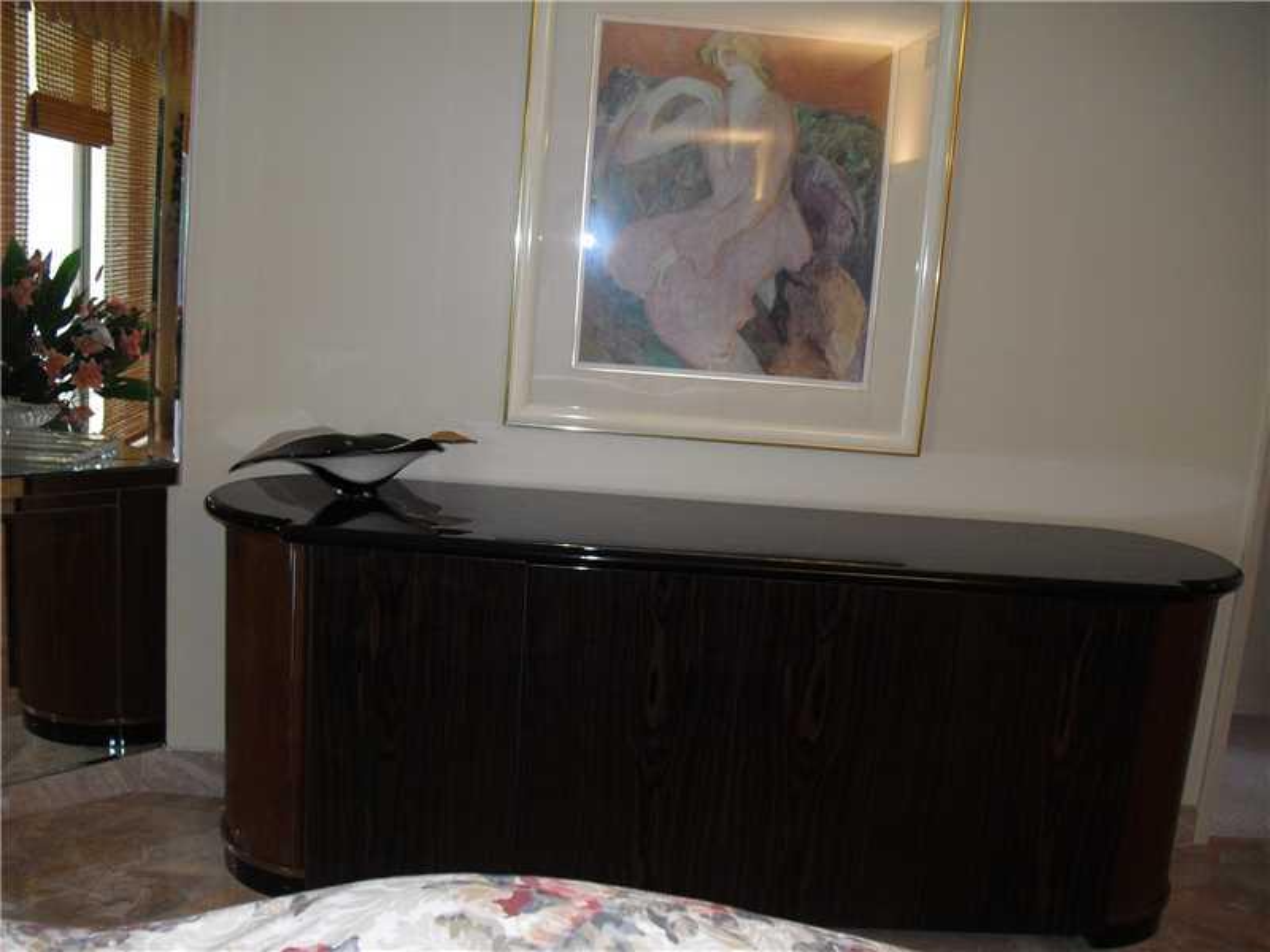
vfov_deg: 39.7
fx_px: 1321
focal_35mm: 36
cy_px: 476
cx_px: 635
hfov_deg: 51.4
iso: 200
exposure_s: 1/60
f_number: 3.1
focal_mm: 6.3
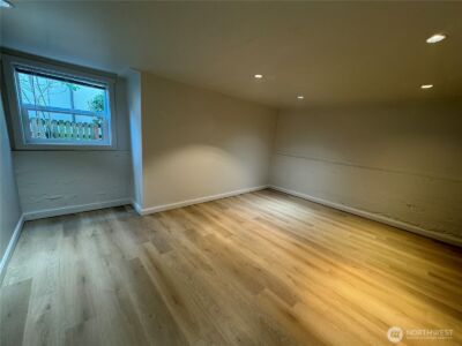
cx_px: 231
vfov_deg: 85.7
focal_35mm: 14
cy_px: 173
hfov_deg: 102.1
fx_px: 187
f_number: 2.2
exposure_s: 1/60
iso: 250
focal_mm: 2.22
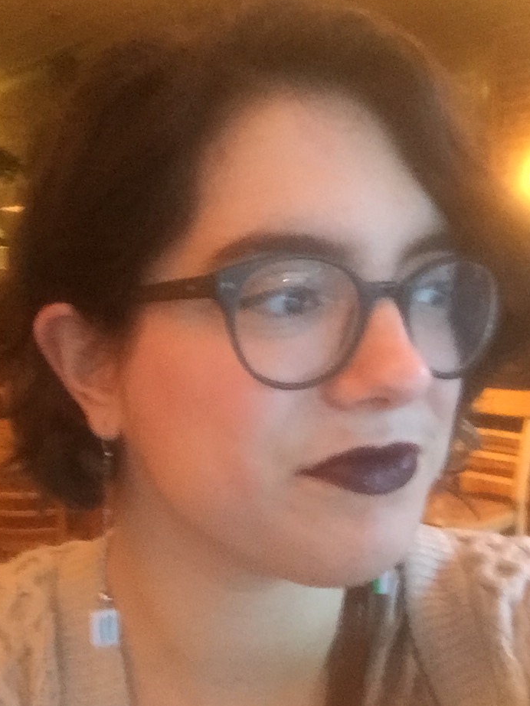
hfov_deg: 33.6
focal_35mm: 43
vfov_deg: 43.8
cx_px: 234
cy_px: 392
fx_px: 878
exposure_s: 1/15
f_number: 2.2
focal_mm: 2.65
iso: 400
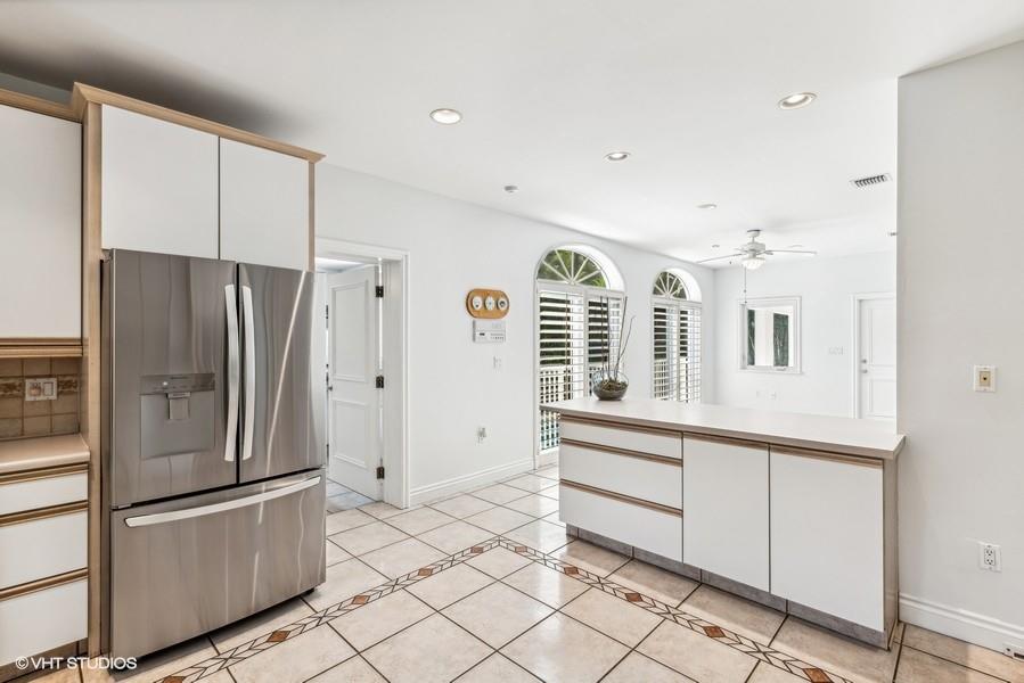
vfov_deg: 73.8
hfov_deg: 96.7
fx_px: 455
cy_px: 342
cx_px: 512
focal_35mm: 16
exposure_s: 1/15
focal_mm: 16
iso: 200
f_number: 10
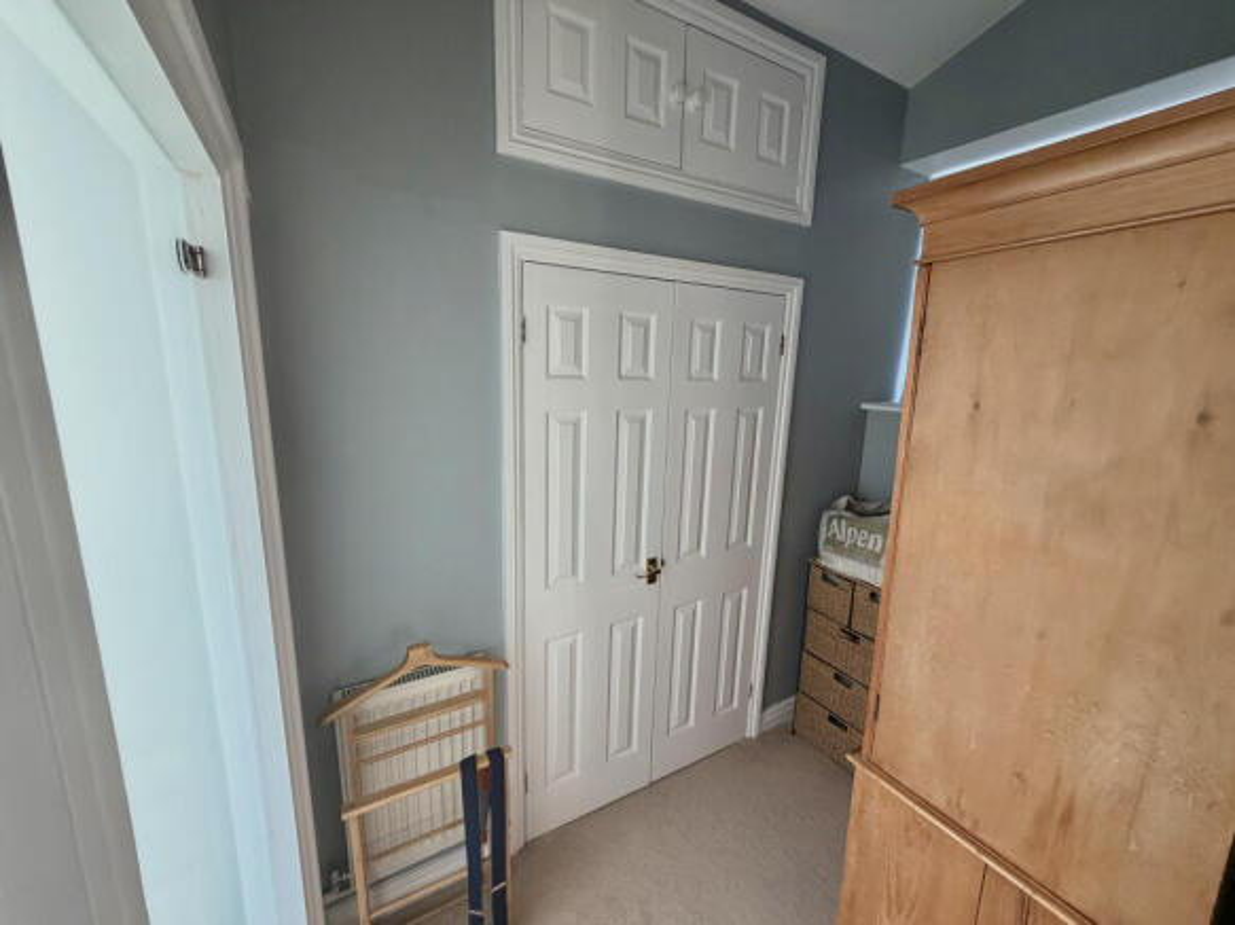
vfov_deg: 85.7
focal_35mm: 14
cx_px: 618
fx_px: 499
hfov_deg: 102.1
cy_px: 462
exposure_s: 1/121
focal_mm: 2.22
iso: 320
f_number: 2.2
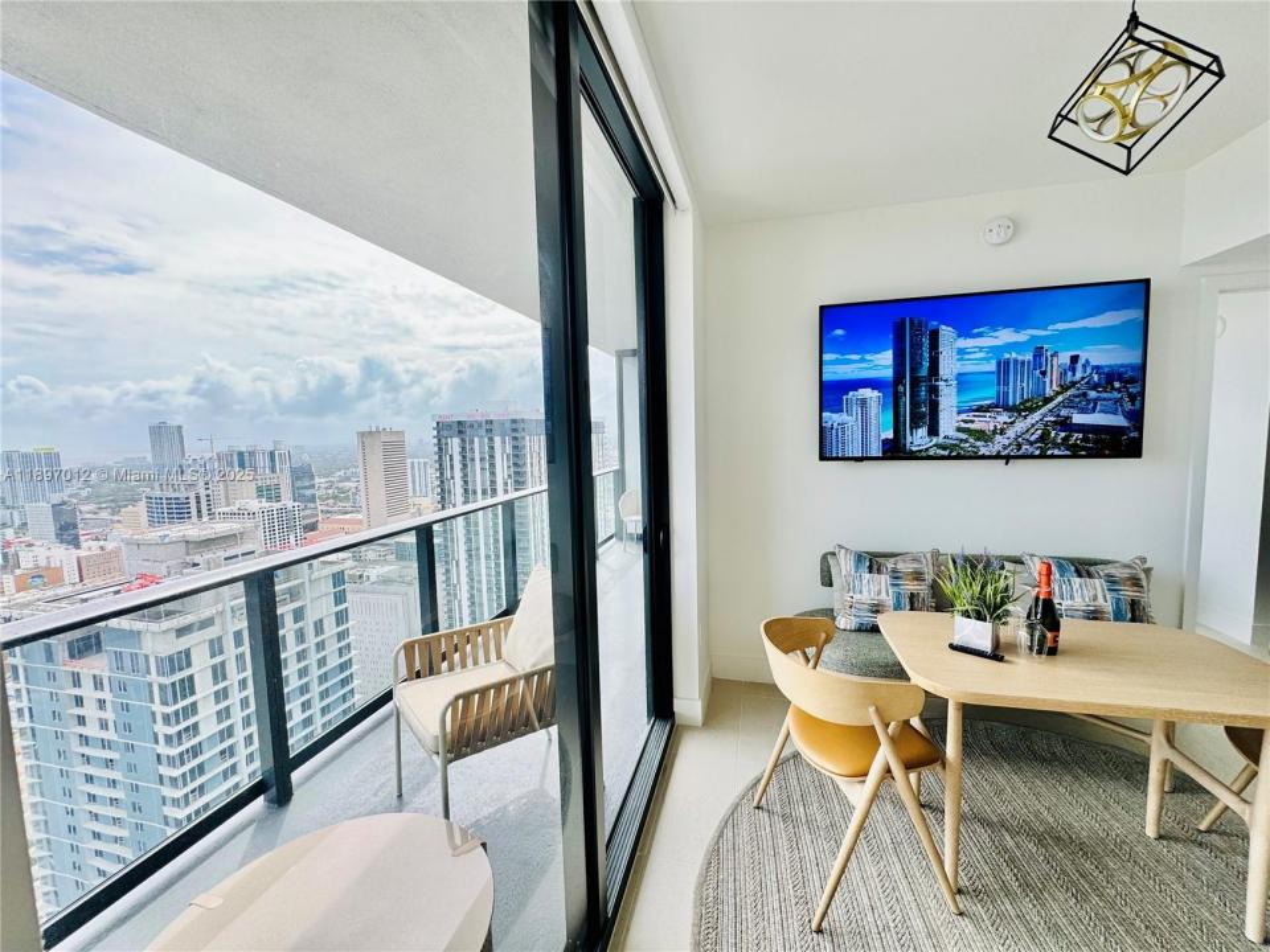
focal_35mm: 14
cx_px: 635
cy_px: 476
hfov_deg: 102.1
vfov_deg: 85.7
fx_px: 514
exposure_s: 1/99
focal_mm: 2.22
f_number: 2.2
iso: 50
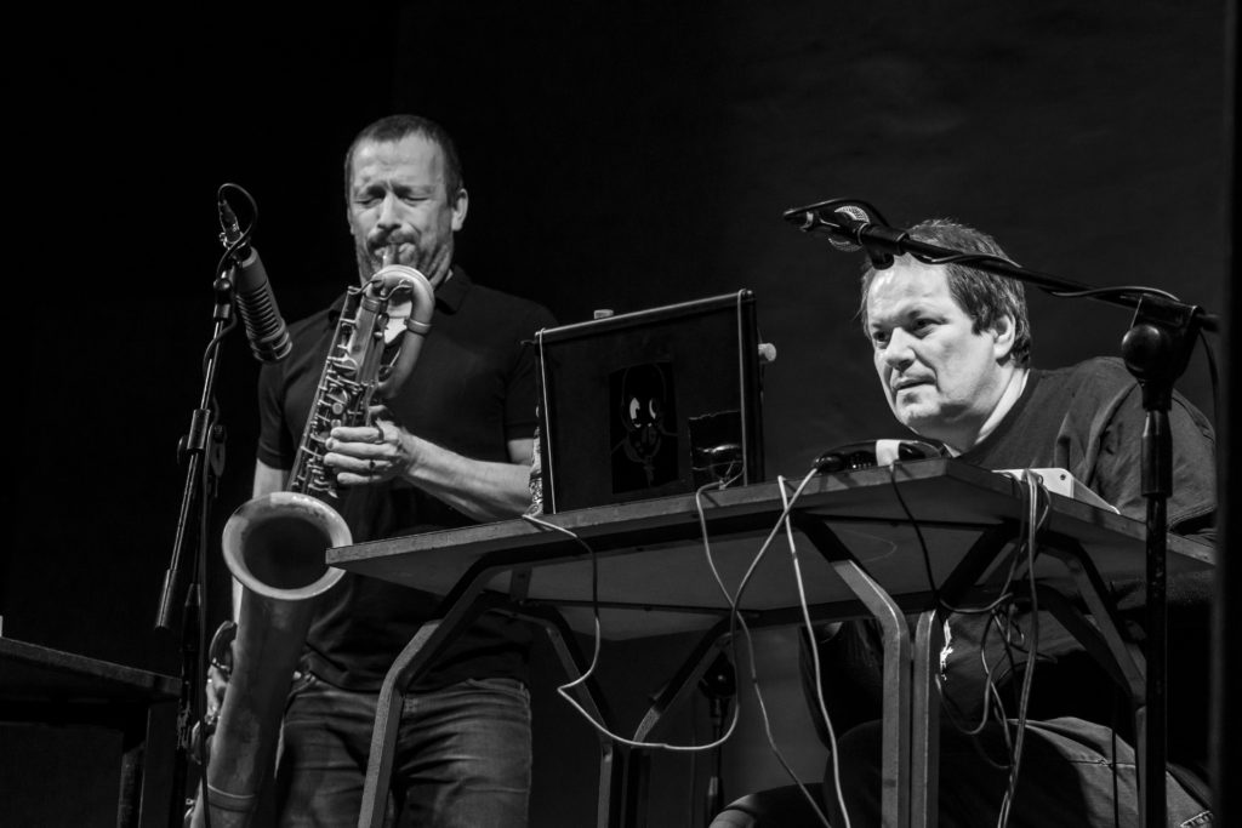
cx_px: 621
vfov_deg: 12.2
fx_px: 3864
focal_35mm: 112
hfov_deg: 18.3
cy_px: 414
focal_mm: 112
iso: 3200
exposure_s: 1/90
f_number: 8
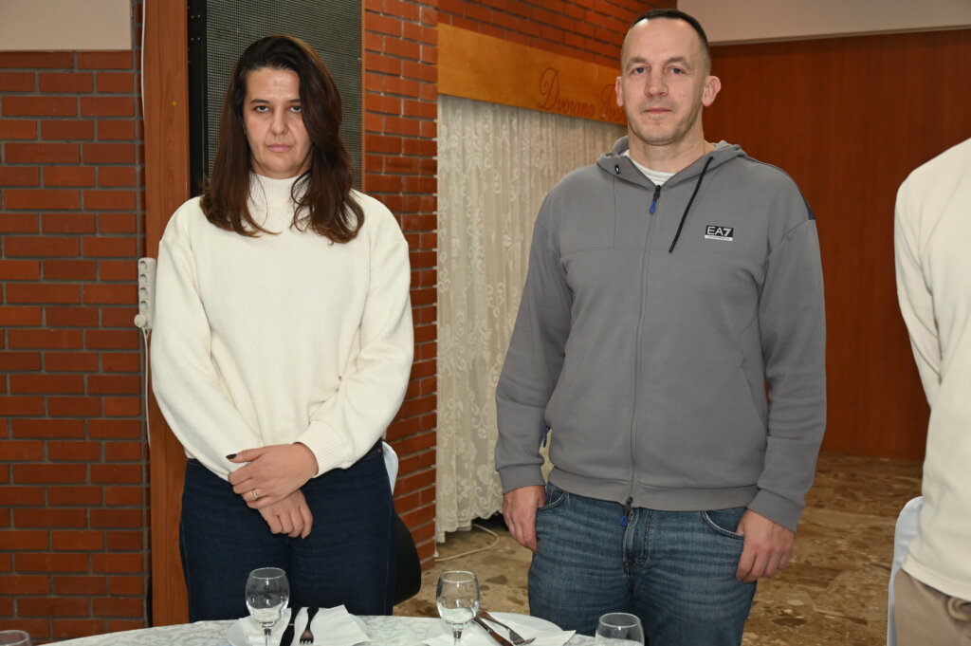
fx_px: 1186
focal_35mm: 44
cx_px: 486
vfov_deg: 30.5
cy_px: 323
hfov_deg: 44.5
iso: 1800
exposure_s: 1/60
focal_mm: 44
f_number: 5.3
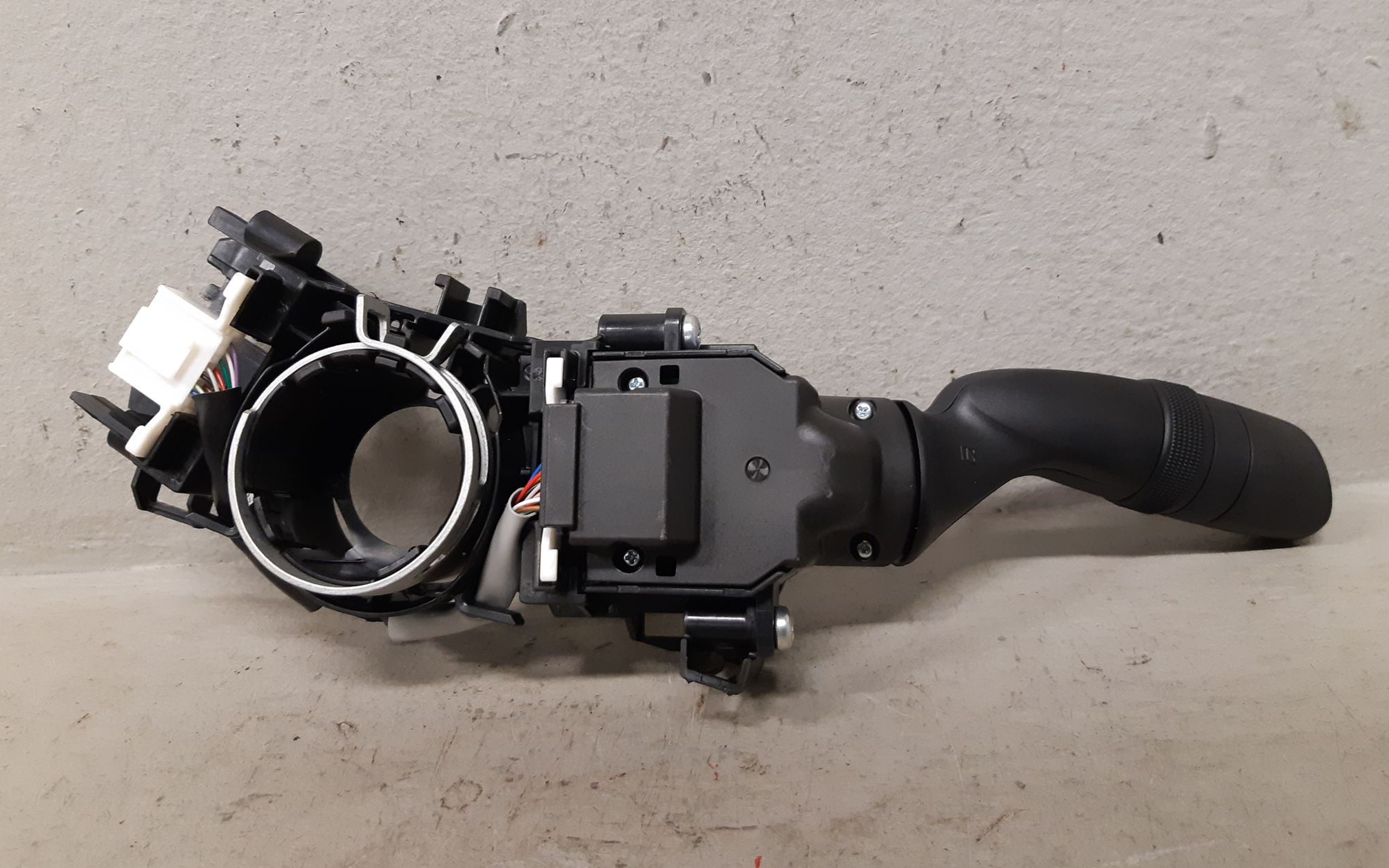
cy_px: 402
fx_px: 1060
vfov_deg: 44.5
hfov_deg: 66.5
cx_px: 692
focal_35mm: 28
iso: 250
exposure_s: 1/50
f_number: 1.7
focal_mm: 3.93
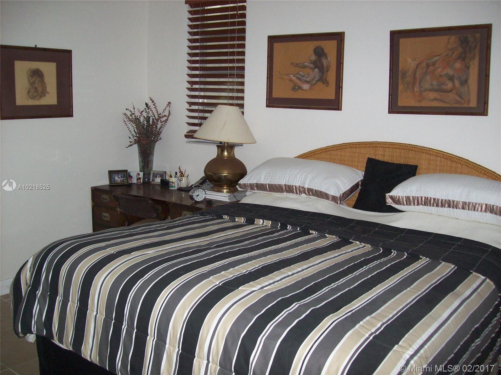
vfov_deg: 39.6
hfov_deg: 51.4
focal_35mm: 36
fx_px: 521
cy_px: 188
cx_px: 250
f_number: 2.7
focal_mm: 6
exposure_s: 1/64
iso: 200
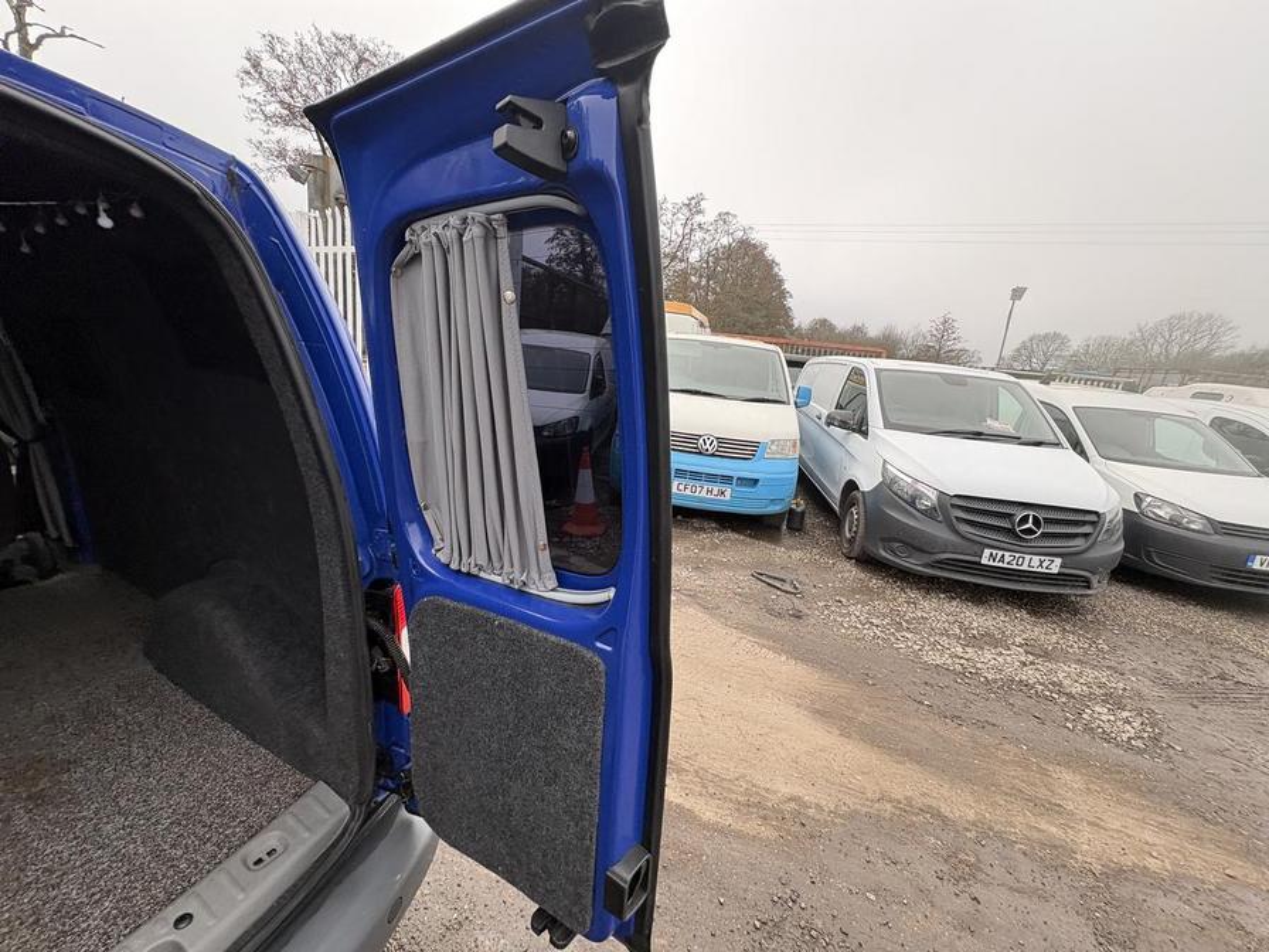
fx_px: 513
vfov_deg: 85.7
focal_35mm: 14
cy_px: 476
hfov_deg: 102.1
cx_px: 634
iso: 40
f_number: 2.2
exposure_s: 1/265
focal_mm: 2.22
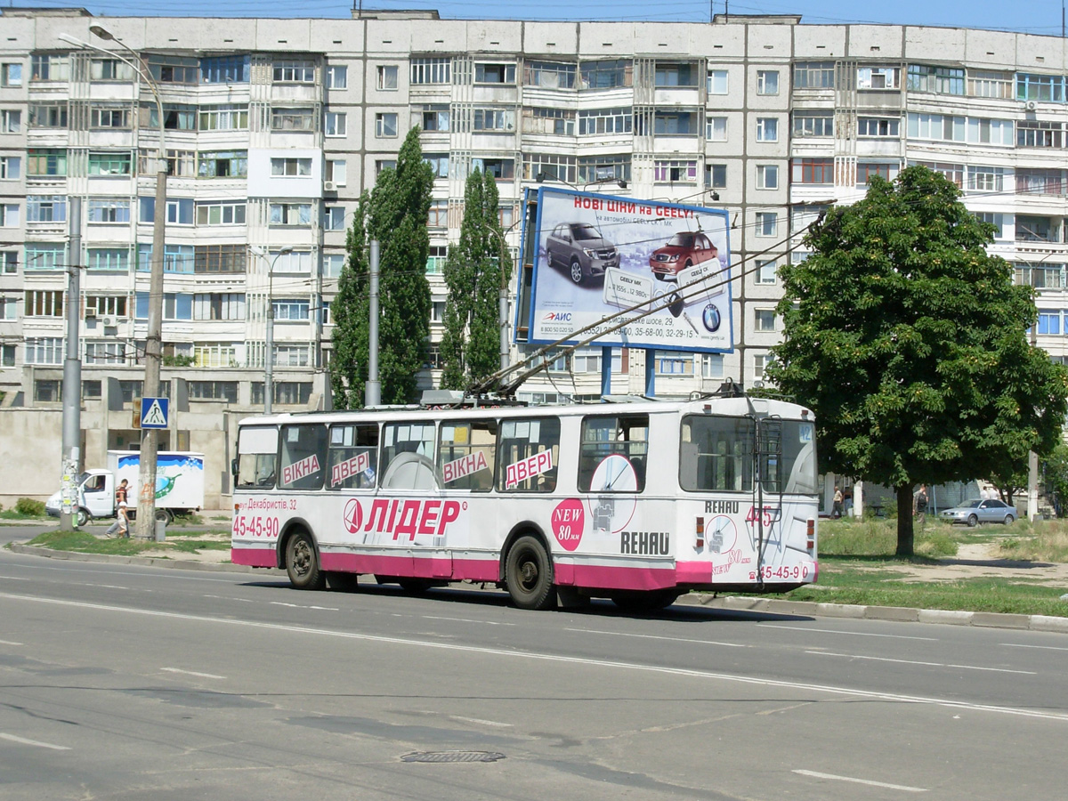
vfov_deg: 19.4
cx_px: 534
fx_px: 2345
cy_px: 400
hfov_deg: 25.7
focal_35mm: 76
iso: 50
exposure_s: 1/1024
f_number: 3.6
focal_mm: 12.5
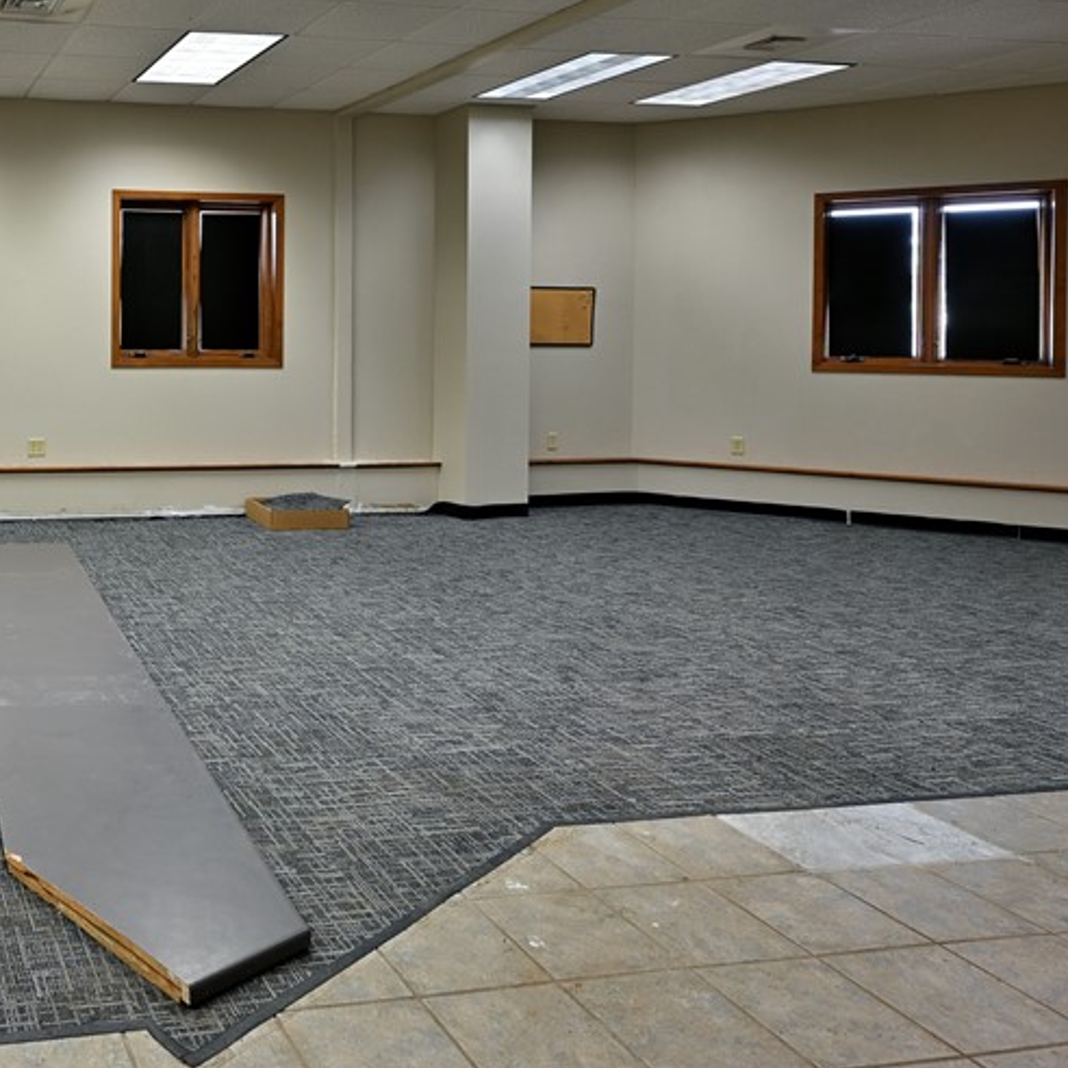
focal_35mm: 30
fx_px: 1047
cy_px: 332
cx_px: 28
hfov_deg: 46.3
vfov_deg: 52.7
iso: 250
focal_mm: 16
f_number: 5.6
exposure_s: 1/20
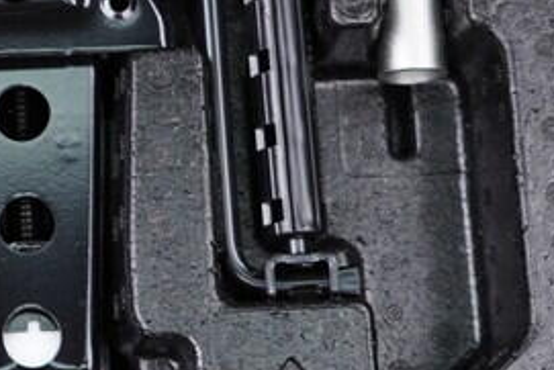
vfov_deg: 10.1
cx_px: -25
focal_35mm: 136
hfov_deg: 14.8
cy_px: 220
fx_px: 2094
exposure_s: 1/40
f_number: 2.8
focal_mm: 24
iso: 250
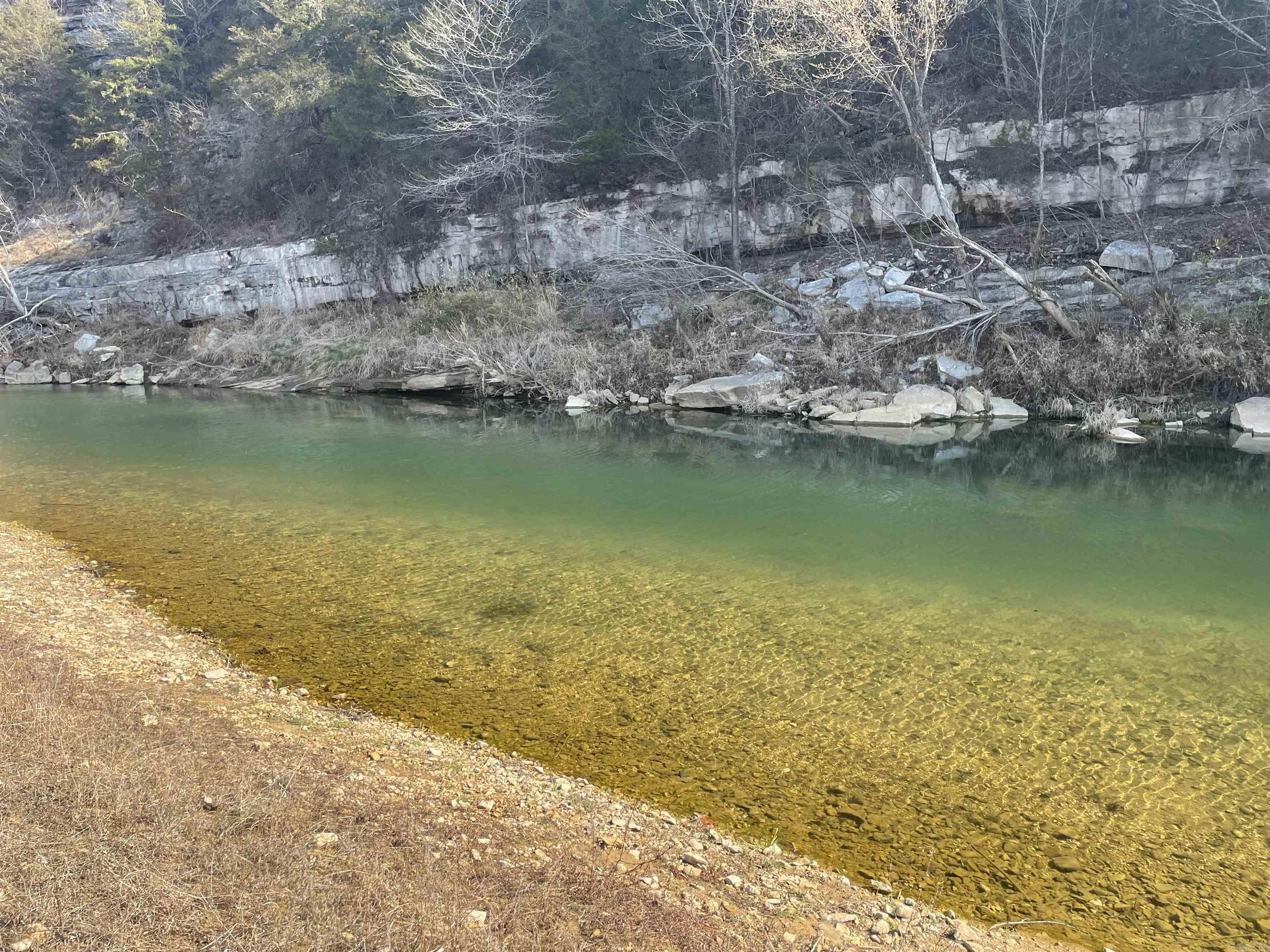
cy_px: 476
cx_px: 635
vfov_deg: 53.1
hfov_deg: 67.3
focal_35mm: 26
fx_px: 954
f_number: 1.6
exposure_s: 1/779
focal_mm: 4.2
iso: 32
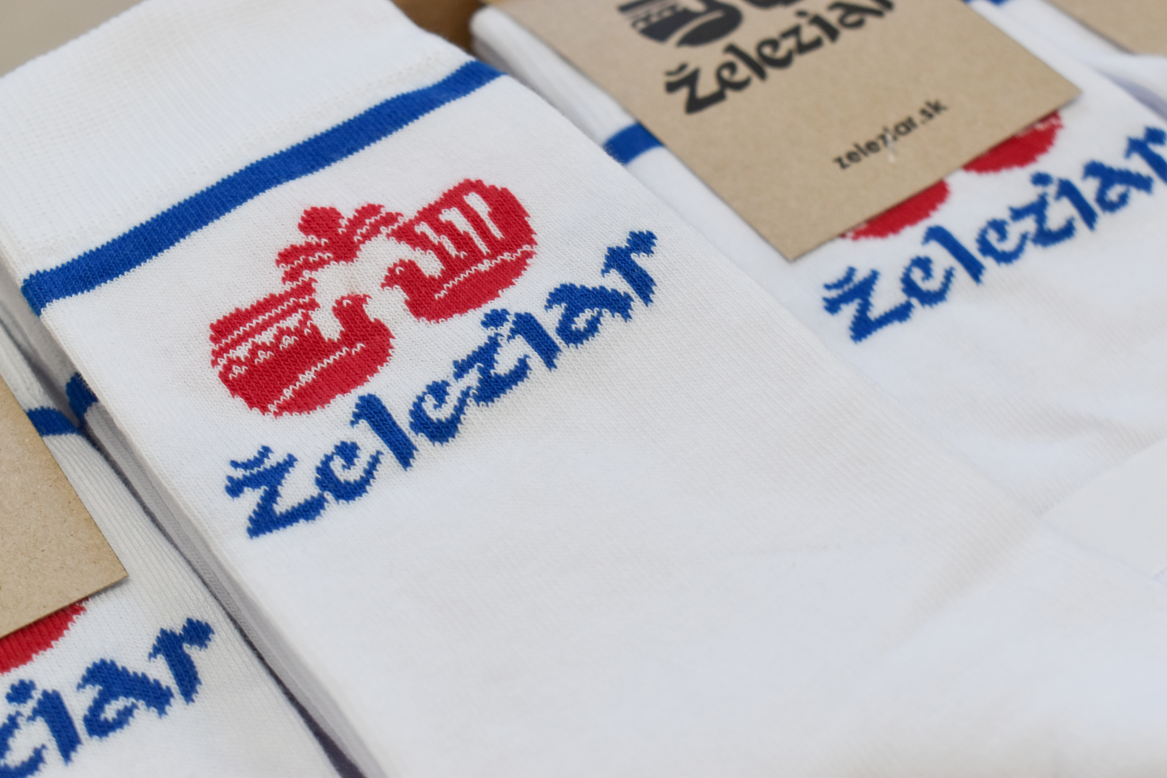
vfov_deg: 21.6
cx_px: 584
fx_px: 2042
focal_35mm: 63
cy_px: 389
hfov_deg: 31.9
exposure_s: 1/20
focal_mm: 42
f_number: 8
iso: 500
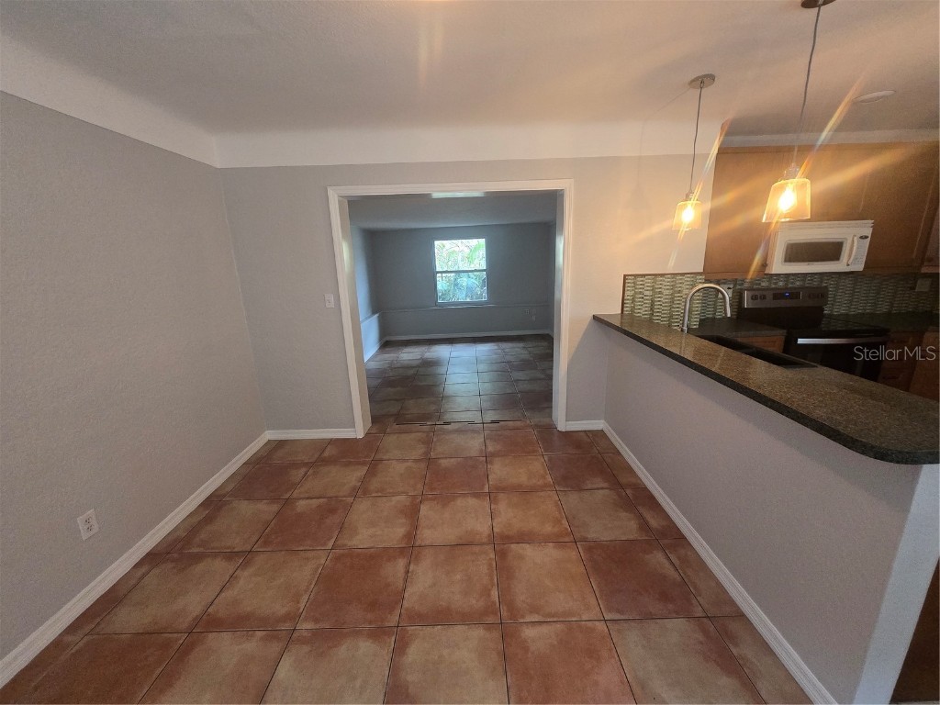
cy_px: 352
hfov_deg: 106.2
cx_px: 470
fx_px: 353
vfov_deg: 89.9
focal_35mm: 13
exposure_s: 1/60
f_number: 2.2
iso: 250
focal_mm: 1.7
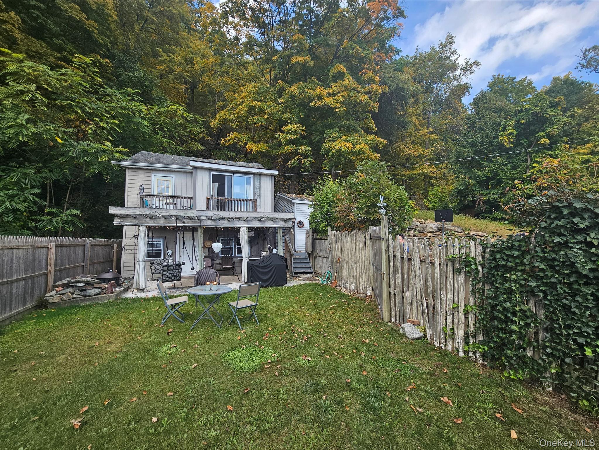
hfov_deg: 106.2
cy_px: 225
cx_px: 300
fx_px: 225
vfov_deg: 89.9
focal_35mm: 13
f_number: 2.2
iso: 50
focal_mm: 2.2
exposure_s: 1/599
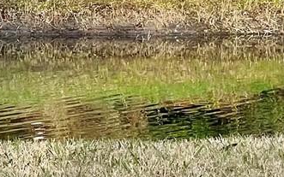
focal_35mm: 394
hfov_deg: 5.3
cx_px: 141
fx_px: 3050
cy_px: -251
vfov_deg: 3.3
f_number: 2.8
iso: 32
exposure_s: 1/290
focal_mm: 9
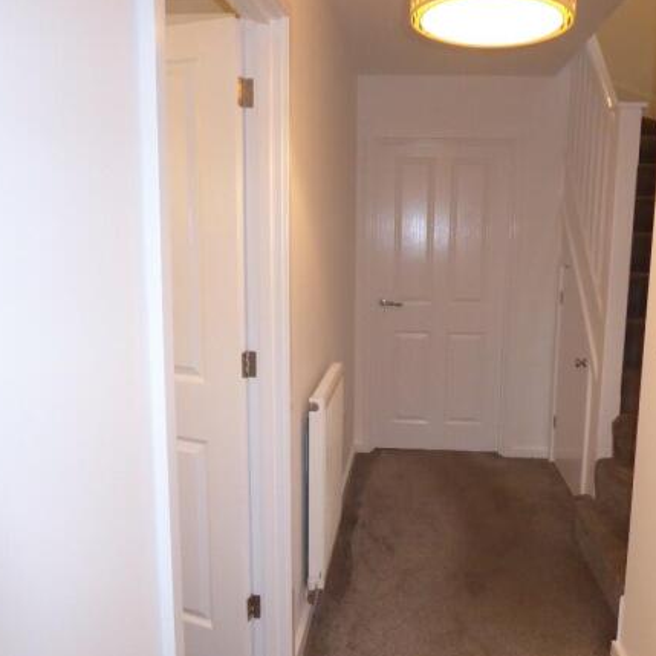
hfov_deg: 53.8
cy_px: 328
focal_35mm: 30
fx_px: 643
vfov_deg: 54.0
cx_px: 375
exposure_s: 1/60
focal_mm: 4.3
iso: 800
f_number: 3.3
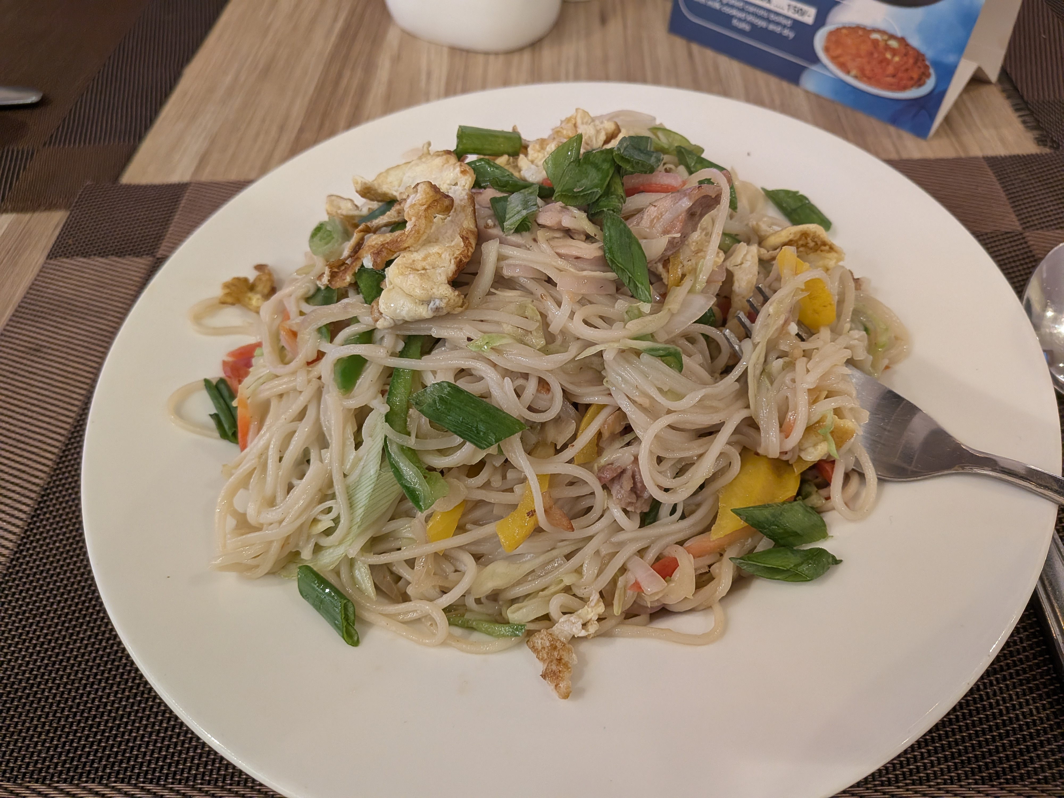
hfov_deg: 71.6
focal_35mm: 24
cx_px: 532
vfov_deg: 56.8
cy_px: 399
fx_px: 738
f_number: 1.7
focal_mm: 4.53
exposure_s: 1/100
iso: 586
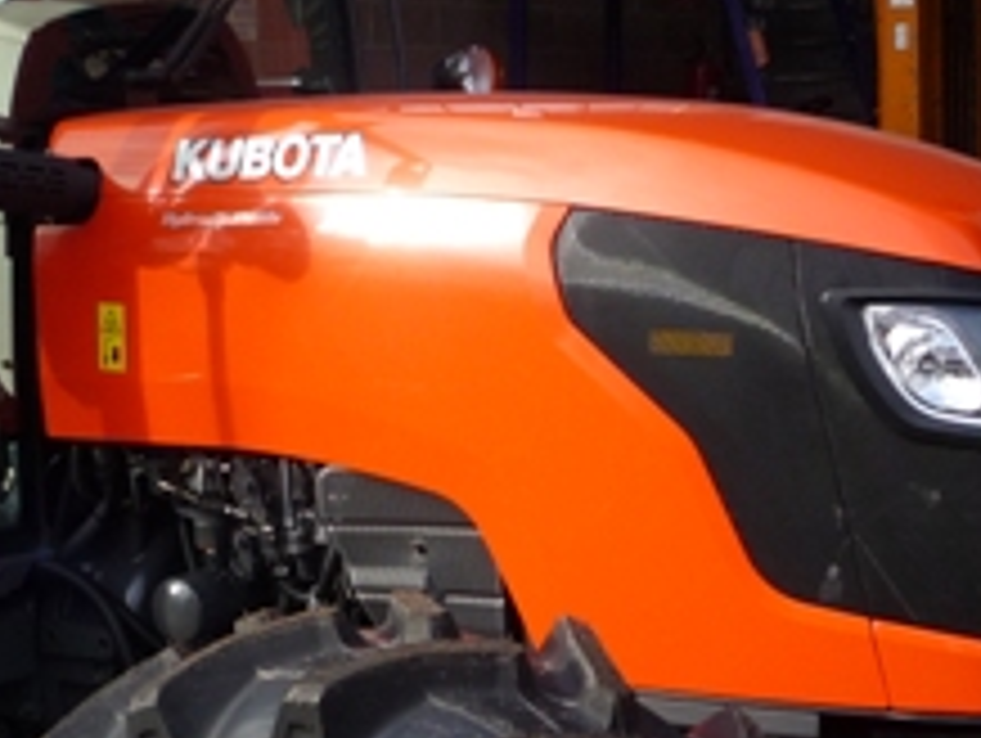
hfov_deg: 22.1
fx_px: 2497
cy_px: 374
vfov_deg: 16.8
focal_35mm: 88
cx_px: 274
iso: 100
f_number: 4
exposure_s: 1/160
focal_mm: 5.2
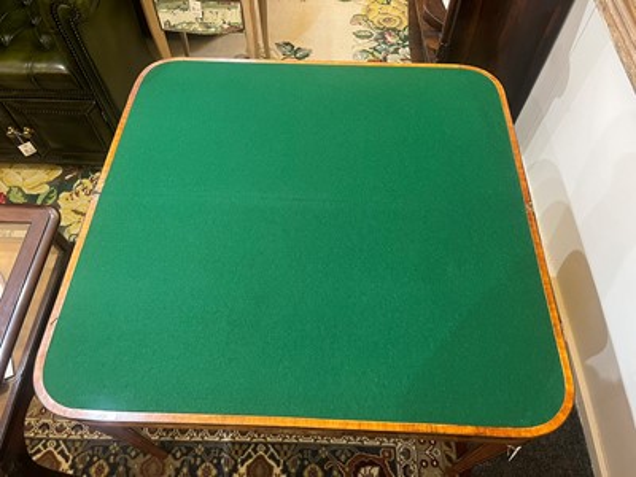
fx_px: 478
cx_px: 318
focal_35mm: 26
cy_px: 238
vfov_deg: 53.1
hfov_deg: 67.3
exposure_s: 1/50
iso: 320
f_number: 1.6
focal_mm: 5.1
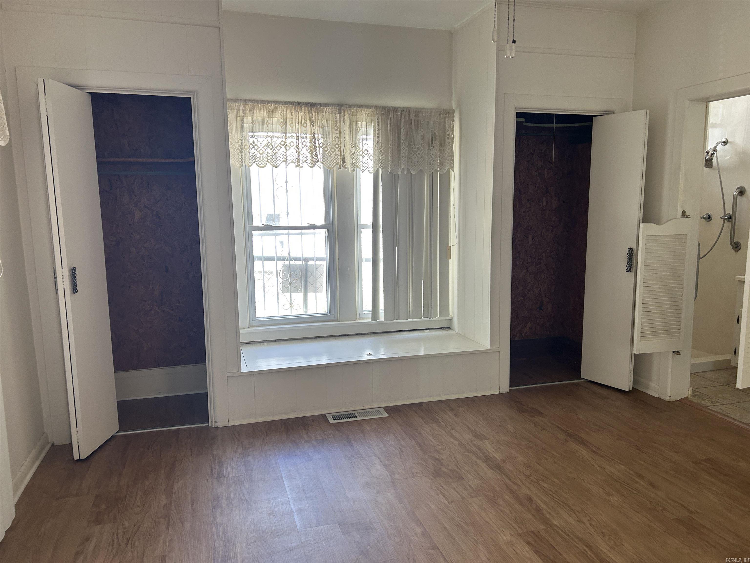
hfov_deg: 67.3
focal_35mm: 26
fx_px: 563
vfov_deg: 53.1
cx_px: 375
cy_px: 282
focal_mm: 5.7
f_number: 1.5
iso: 100
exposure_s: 1/121
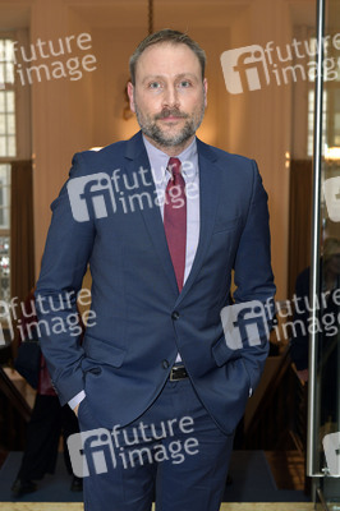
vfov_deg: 38.2
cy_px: 256
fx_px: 738
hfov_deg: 25.9
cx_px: 170
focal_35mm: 52
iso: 1000
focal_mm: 52
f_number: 5.6
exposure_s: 1/200
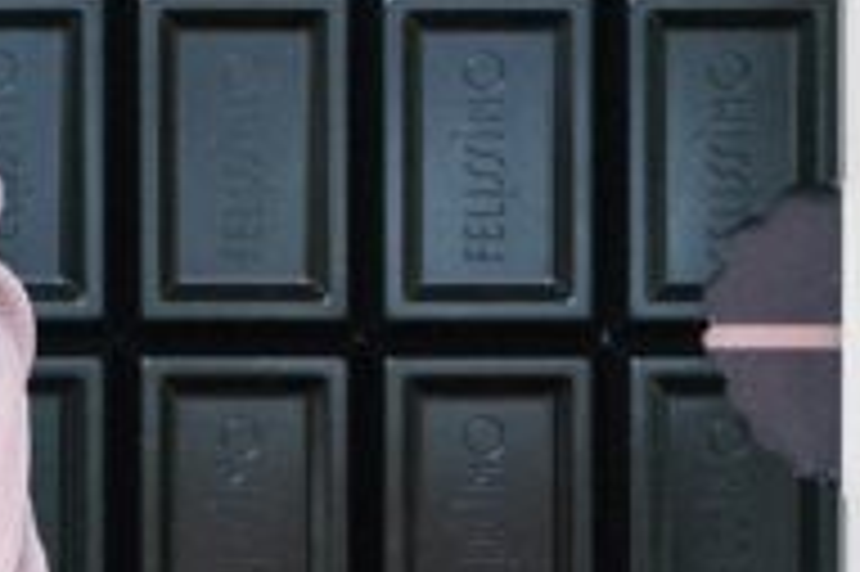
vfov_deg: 7.5
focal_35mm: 182
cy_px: 196
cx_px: -666
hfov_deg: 10.6
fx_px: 4344
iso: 400
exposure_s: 1/320
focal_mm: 50
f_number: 2.5
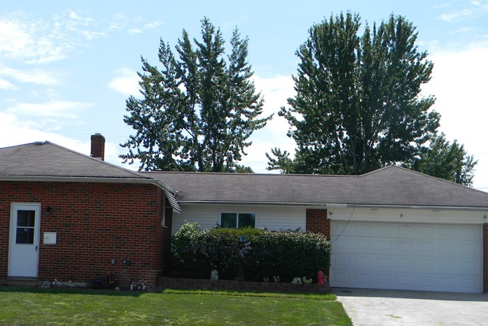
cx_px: 193
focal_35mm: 52
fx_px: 705
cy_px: 214
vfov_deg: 25.9
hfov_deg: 38.0
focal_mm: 6.4
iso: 80
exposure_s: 1/222
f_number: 7.4
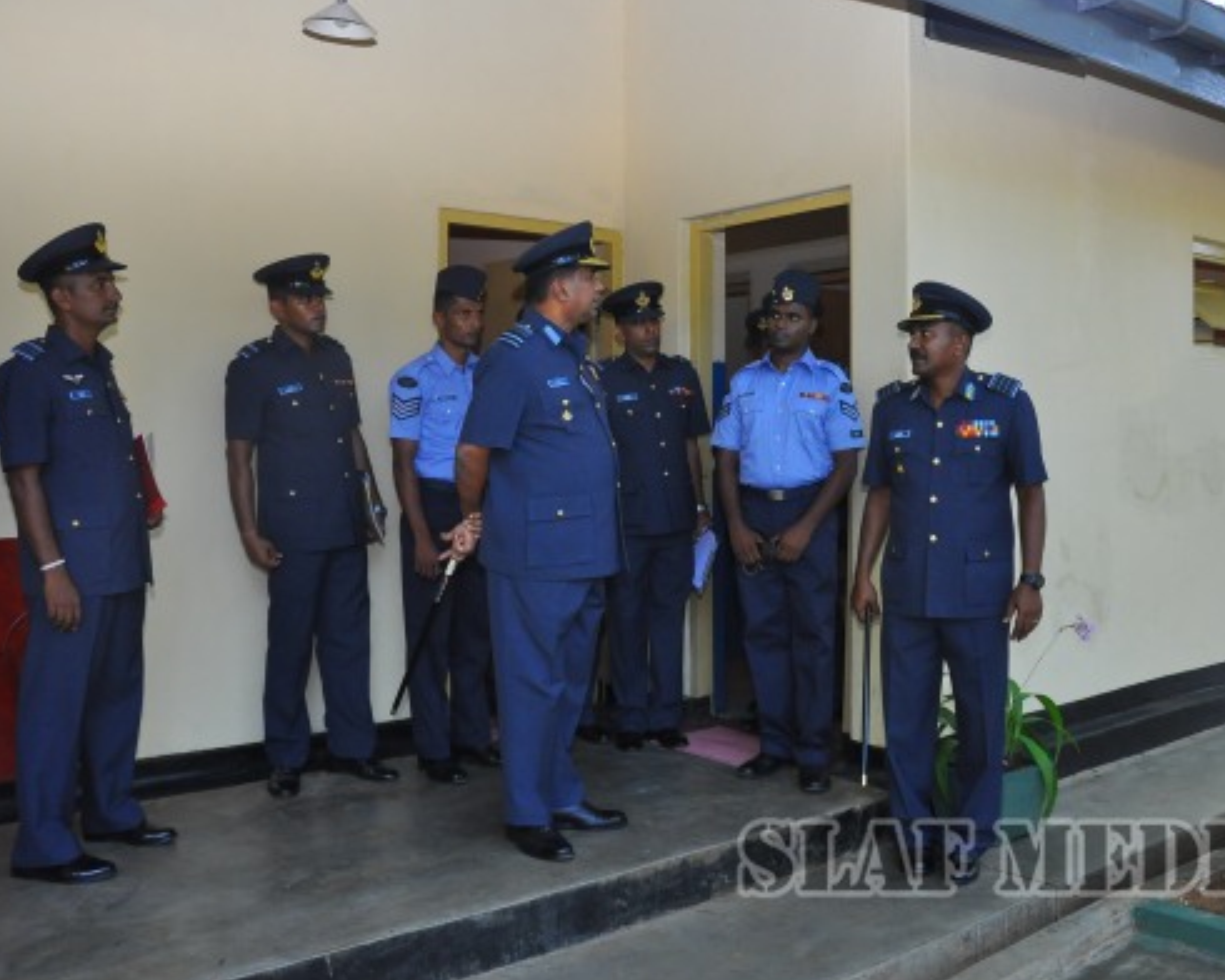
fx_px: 1124
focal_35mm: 31
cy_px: 490
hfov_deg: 57.2
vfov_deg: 47.1
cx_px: 640
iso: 800
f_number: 5.6
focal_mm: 18
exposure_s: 1/125
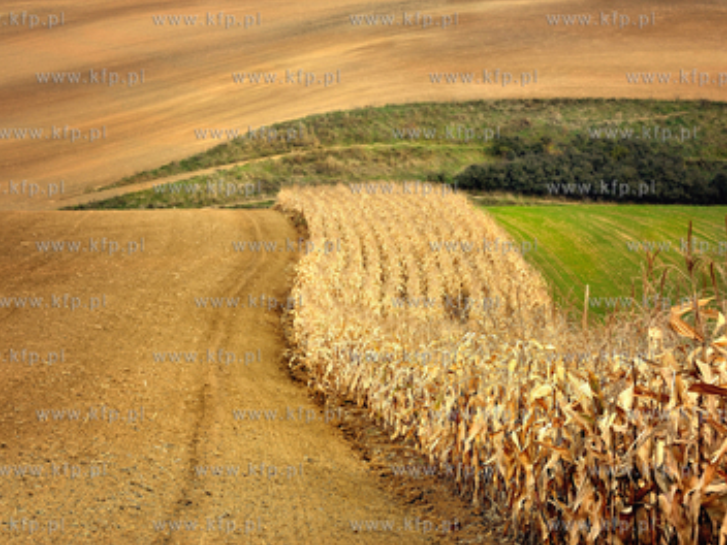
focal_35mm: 142
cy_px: 272
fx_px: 2982
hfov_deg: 13.9
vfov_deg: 10.4
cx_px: 359
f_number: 9
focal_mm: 130
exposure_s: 1/160
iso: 200
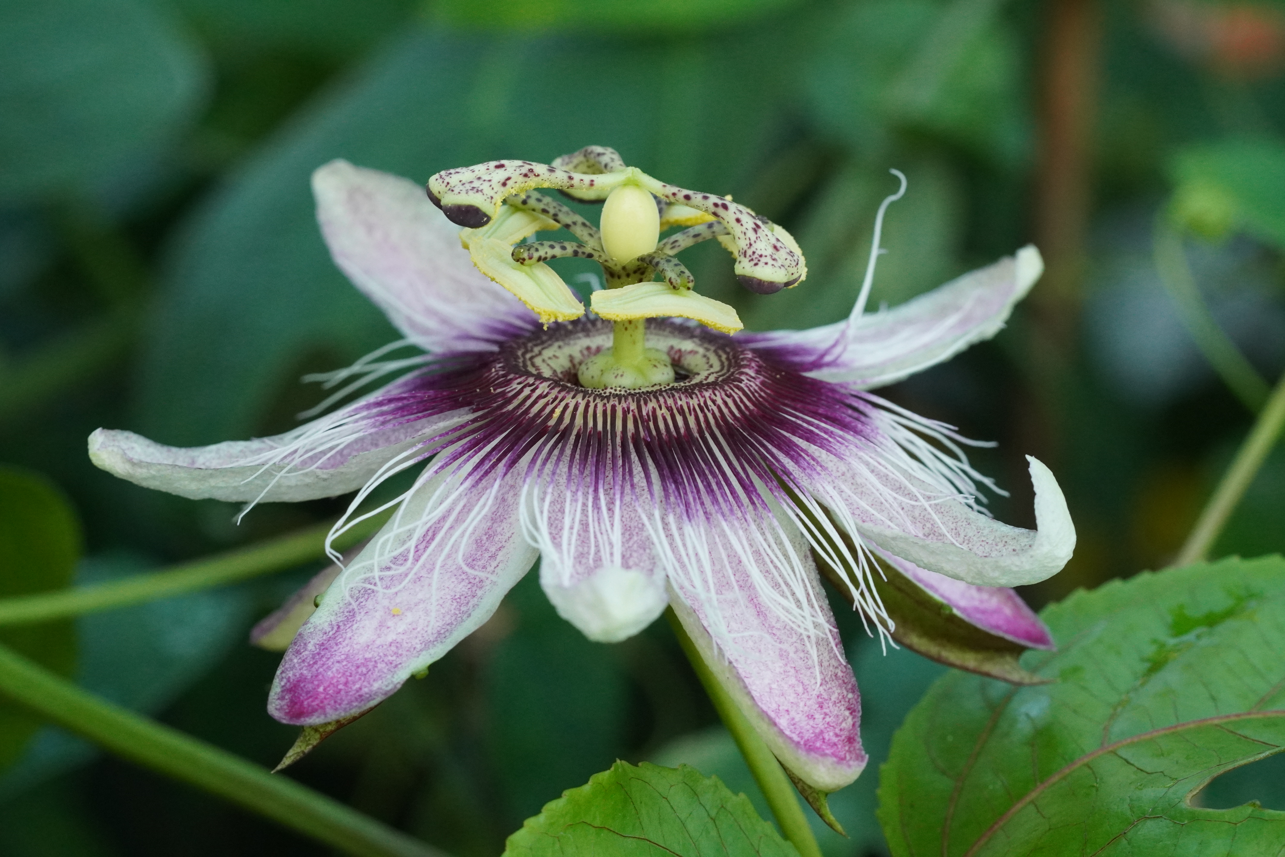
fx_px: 4818
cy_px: 428
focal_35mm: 135
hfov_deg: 15.2
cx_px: 642
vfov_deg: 10.2
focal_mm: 90
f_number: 9
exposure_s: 1/160
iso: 2500
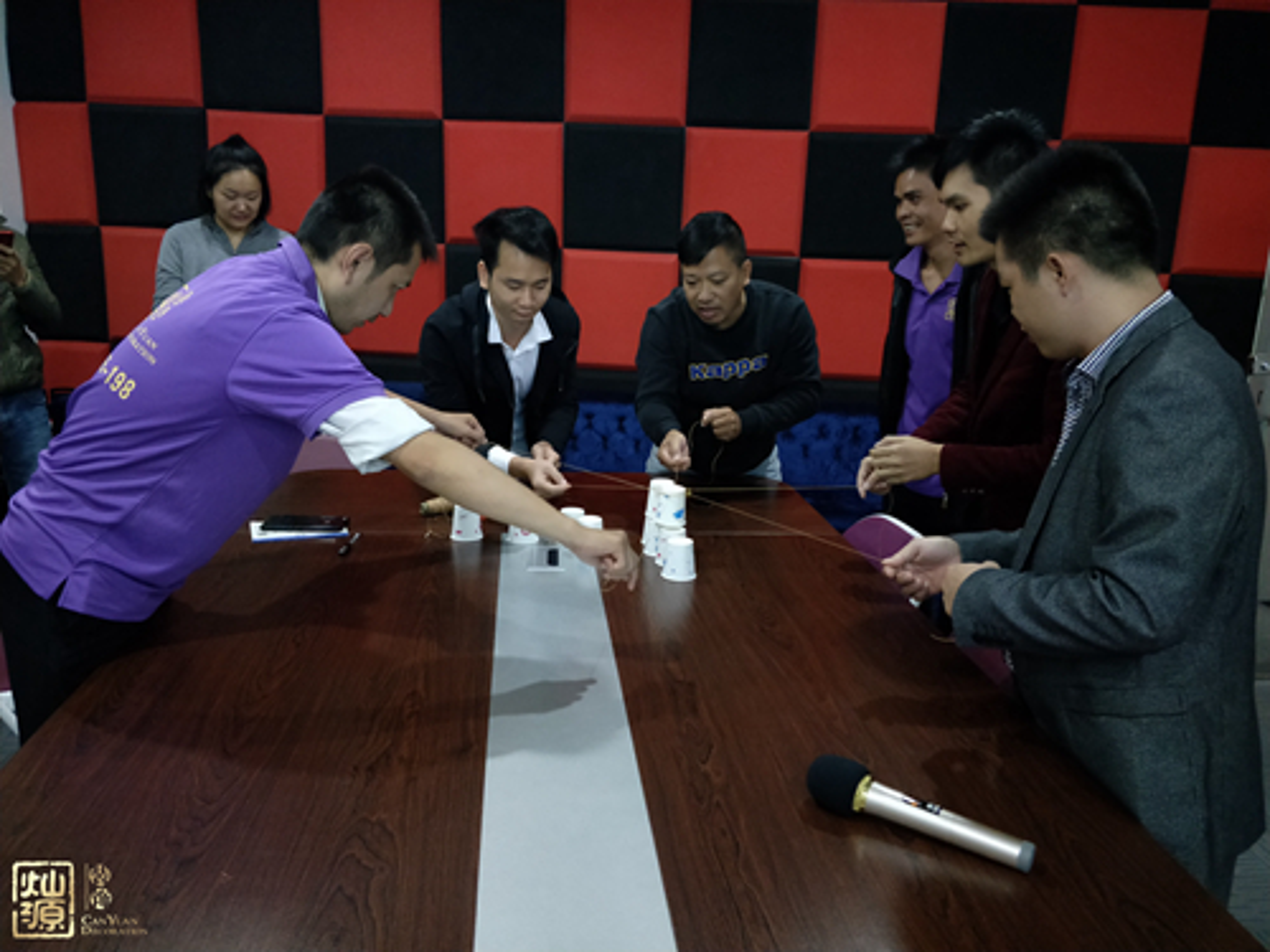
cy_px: 476
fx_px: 917
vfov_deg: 54.9
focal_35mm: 25
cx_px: 635
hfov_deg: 69.4
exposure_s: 1/25
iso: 504
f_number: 1.7
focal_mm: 4.27
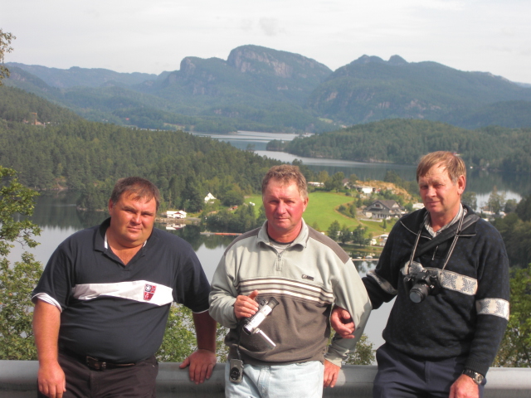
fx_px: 1427
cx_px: 266
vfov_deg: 15.9
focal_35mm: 93
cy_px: 199
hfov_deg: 21.1
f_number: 5.2
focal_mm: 16.5
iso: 50
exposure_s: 1/160
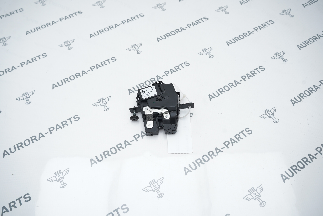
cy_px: 108
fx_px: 260
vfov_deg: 45.0
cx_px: 162
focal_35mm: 29
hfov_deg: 63.7
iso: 500
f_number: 6.3
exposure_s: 1/160
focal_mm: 29
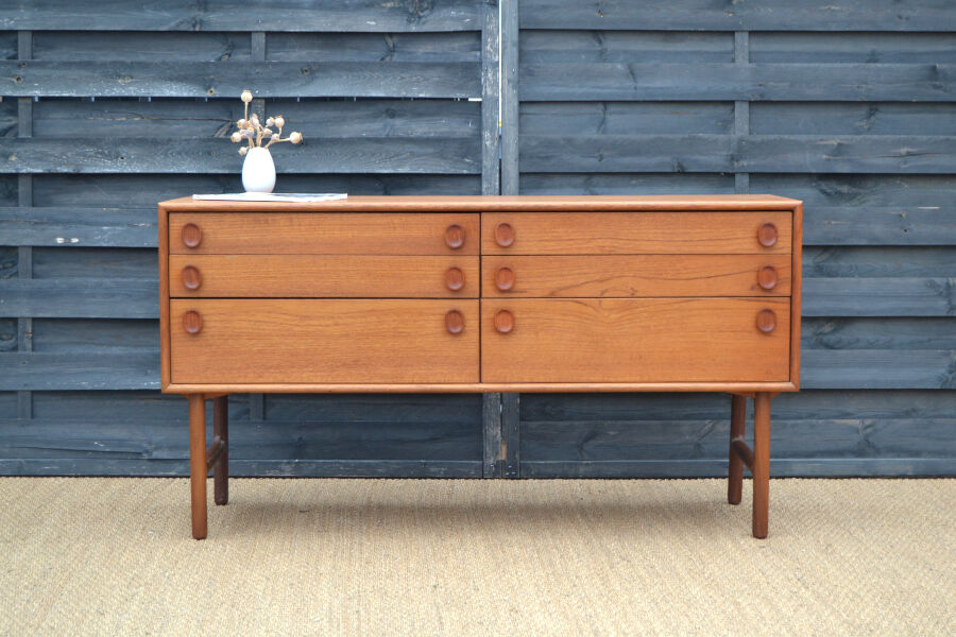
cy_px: 318
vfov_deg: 20.2
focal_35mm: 68
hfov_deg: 29.9
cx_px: 478
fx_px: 1792
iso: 450
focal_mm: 45
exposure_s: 1/60
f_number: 5.3
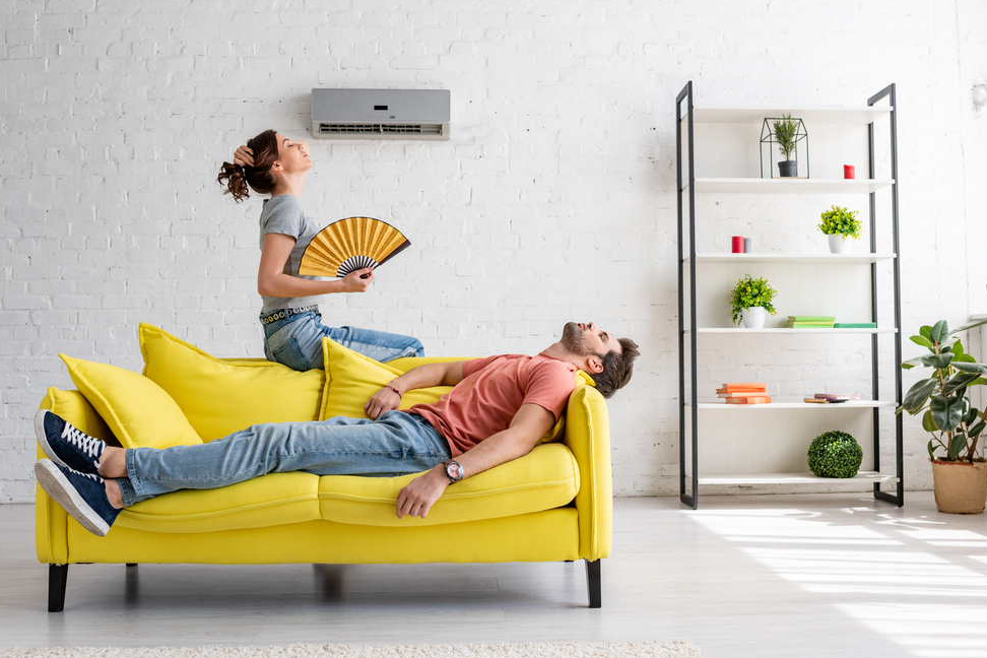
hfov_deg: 53.1
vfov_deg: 36.9
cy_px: 328
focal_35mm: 36
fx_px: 987
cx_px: 484
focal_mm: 35
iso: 400
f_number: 5.6
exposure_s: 1/200
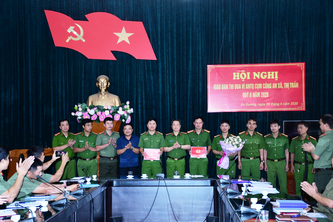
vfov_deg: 22.6
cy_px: 111
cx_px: 166
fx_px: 555
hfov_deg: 33.4
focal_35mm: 60
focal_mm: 40
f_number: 4.5
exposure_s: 1/200
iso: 1600
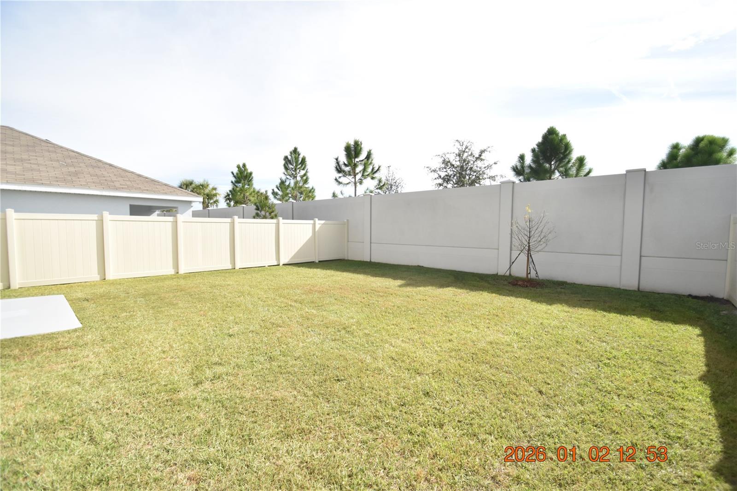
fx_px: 307
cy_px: 246
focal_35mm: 15
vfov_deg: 77.3
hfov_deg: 100.4
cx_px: 368
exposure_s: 1/4000
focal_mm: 10
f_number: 3.5
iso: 800
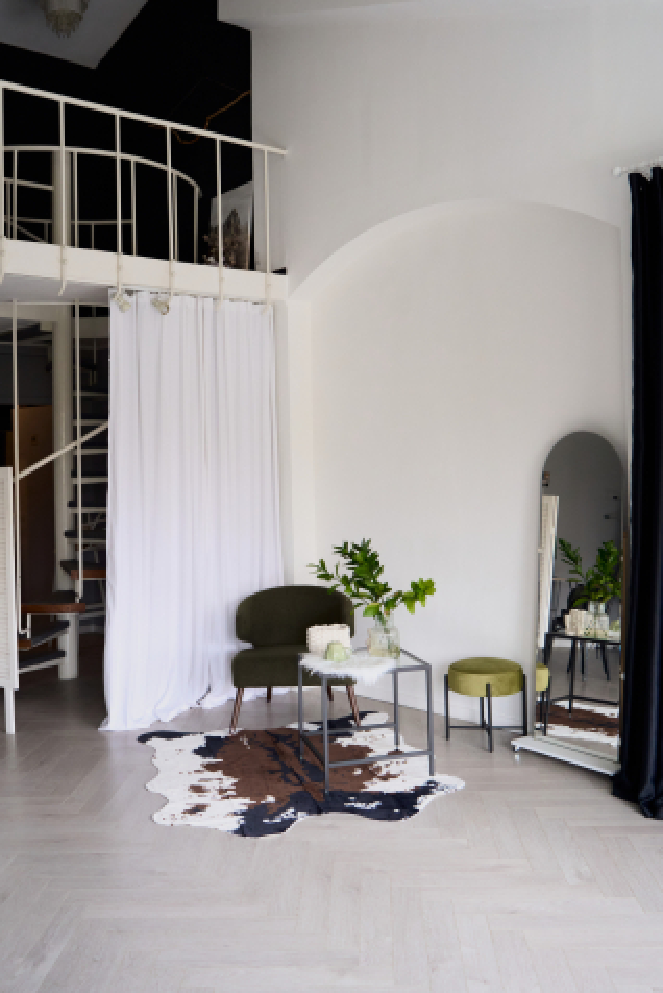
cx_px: 334
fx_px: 938
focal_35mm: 34
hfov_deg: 38.9
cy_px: 440
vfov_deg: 55.6
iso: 2000
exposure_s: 1/160
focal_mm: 30
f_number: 4
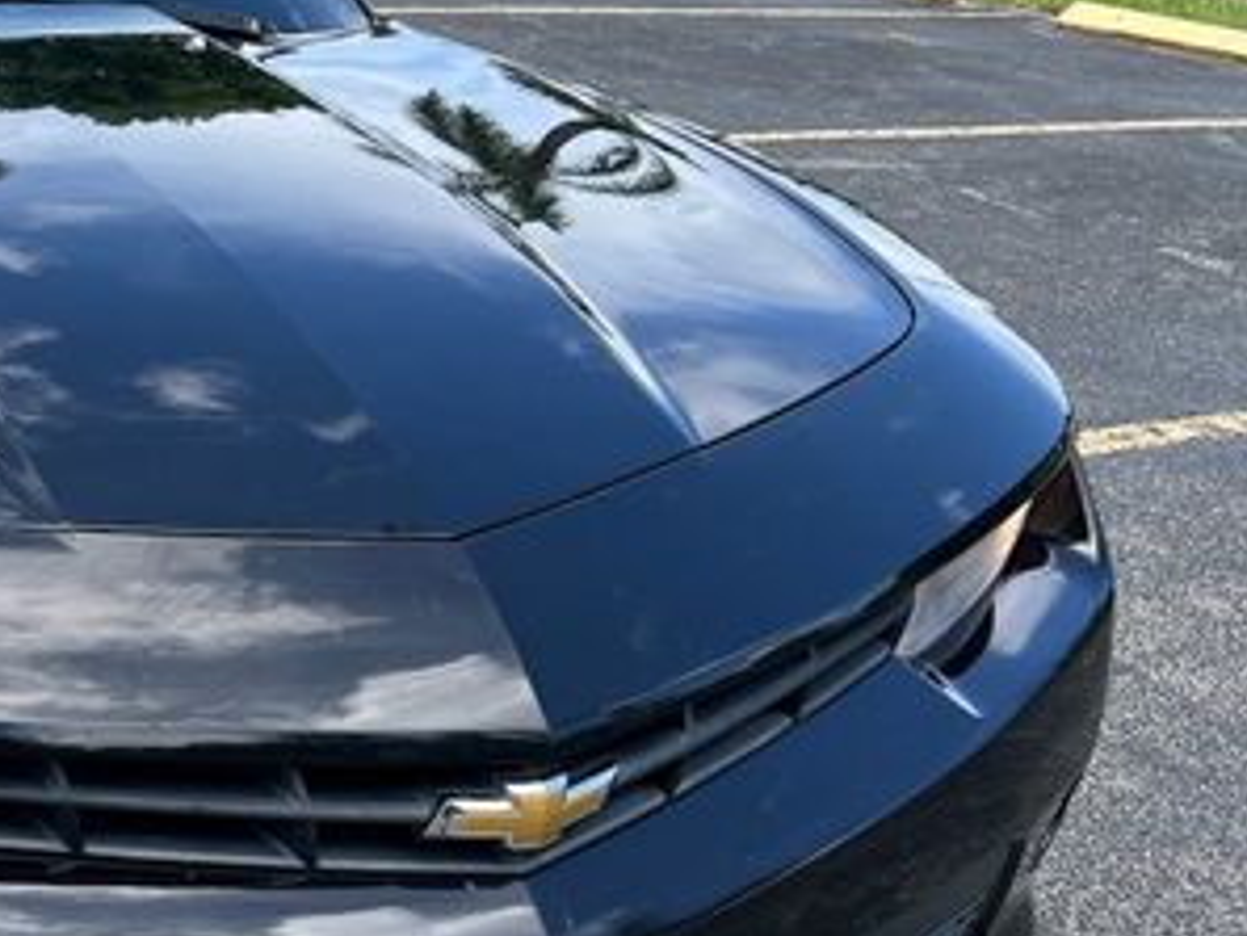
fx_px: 2018
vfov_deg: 26.1
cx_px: -25
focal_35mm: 56
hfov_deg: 31.5
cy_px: 550
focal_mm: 5.7
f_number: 1.5
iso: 50
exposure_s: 1/1196
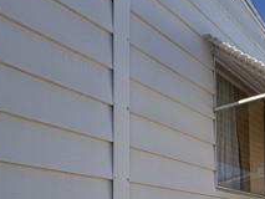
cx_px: 260
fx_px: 322
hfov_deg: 39.8
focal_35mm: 42
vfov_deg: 30.6
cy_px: 221
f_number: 2.2
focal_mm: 2.22
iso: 40
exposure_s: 1/1277
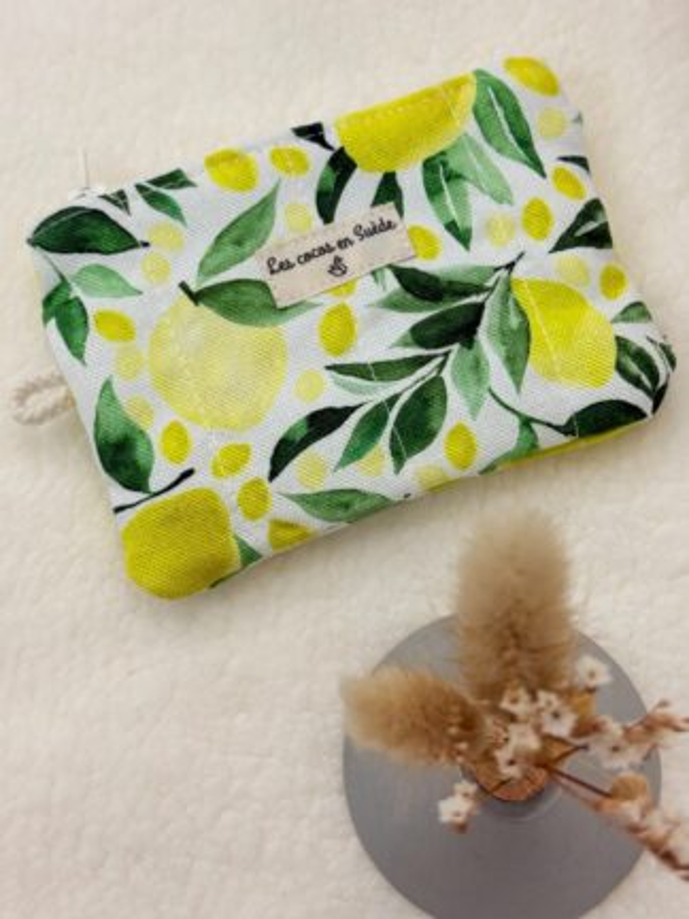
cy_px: 460
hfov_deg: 30.3
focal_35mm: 48
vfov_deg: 39.7
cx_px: 344
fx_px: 1274
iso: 100
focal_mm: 6.76
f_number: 1.78
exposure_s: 1/60
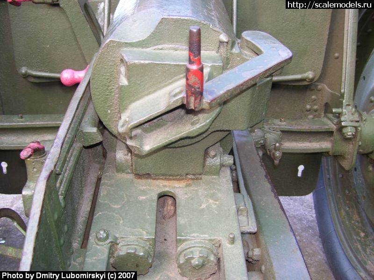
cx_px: 187
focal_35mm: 37
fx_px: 400
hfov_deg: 50.1
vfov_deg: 38.7
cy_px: 140
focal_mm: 6
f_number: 2.7
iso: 80
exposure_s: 1/60
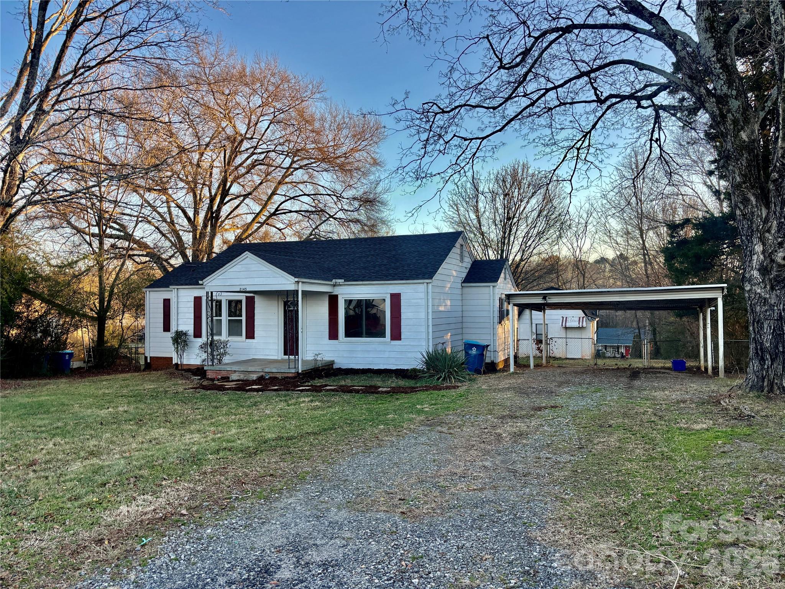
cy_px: 294
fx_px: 590
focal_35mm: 26
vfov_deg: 53.1
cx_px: 392
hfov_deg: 67.3
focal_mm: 5.96
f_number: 1.6
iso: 50
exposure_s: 1/510
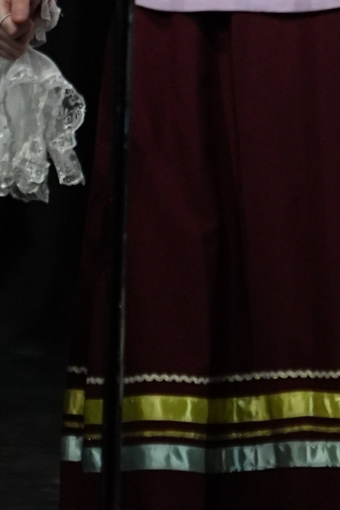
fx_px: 14477
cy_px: 41
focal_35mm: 1022
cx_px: 225
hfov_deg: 1.3
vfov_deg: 2.0
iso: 2000
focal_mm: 185
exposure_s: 1/400
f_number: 2.8
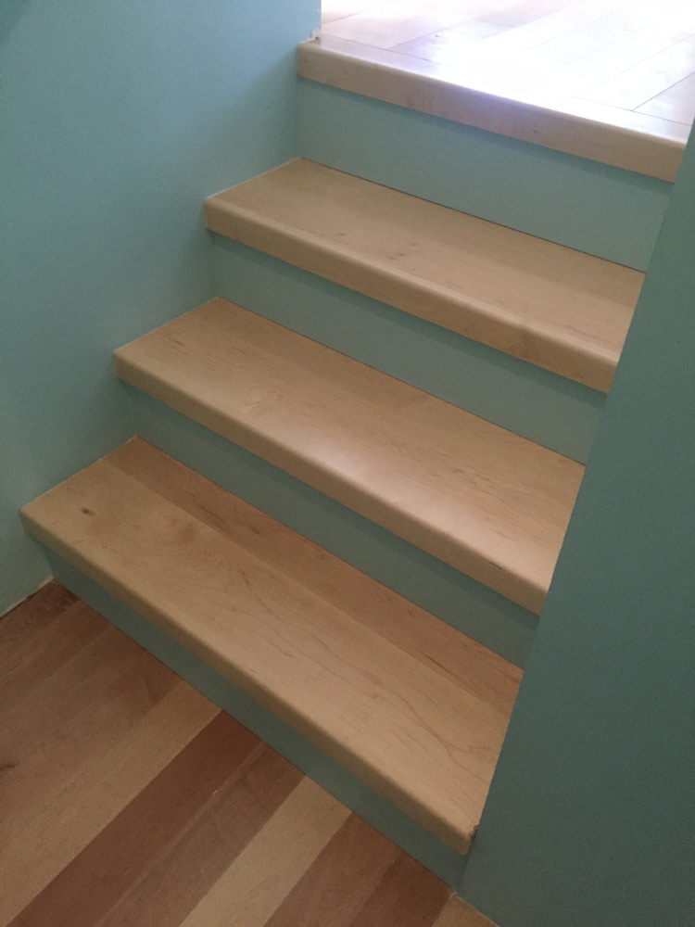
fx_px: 776
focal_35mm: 29
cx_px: 348
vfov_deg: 61.7
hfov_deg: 48.2
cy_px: 464
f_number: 2.2
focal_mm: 4.15
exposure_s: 1/30
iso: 250
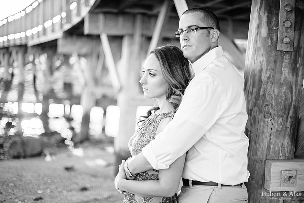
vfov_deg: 27.0
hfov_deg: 39.6
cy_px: 102
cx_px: 152
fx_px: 422
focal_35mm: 50
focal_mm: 50
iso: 500
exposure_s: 1/2500
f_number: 1.4
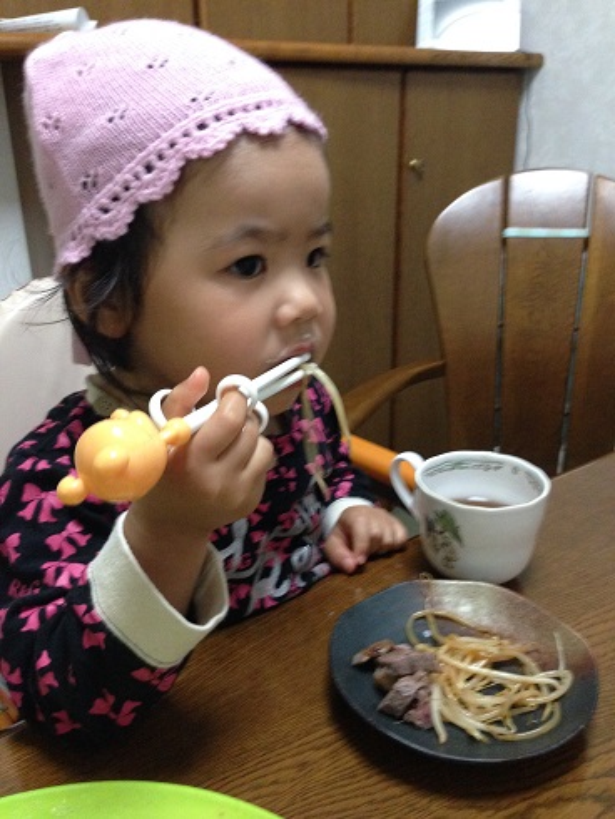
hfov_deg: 43.0
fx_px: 781
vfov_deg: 55.3
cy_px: 410
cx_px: 308
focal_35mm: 33
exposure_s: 1/15
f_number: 2.4
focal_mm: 4.12
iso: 400
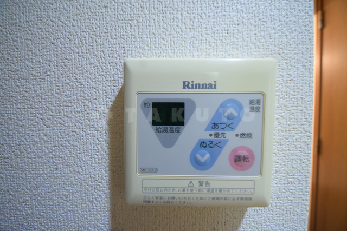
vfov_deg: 90.0
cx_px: 174
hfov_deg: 112.6
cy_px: 116
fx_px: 116
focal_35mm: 12
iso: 800
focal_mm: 8
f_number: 4.5
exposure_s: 1/13
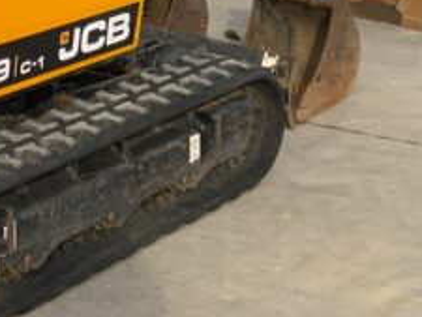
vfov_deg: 10.6
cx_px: 66
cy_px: -253
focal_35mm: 132
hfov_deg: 14.8
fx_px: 1610
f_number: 1.8
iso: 16
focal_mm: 3
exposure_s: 1/1121
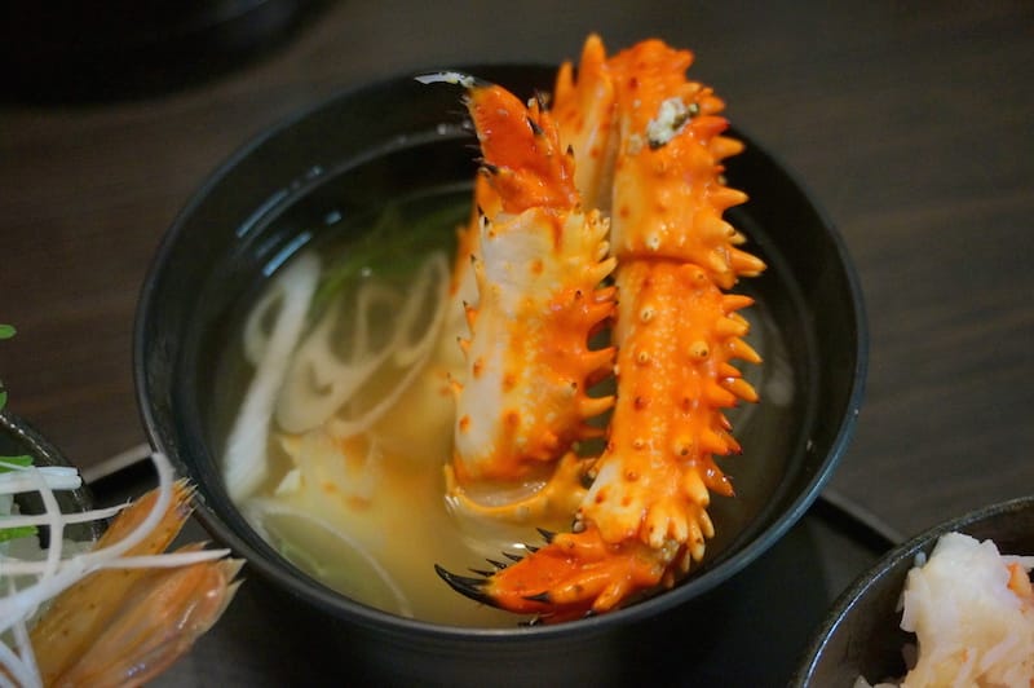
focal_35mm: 50
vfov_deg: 27.2
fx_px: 1421
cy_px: 344
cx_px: 517
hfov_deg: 40.0
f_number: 5
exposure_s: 1/60
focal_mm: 33
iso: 2000
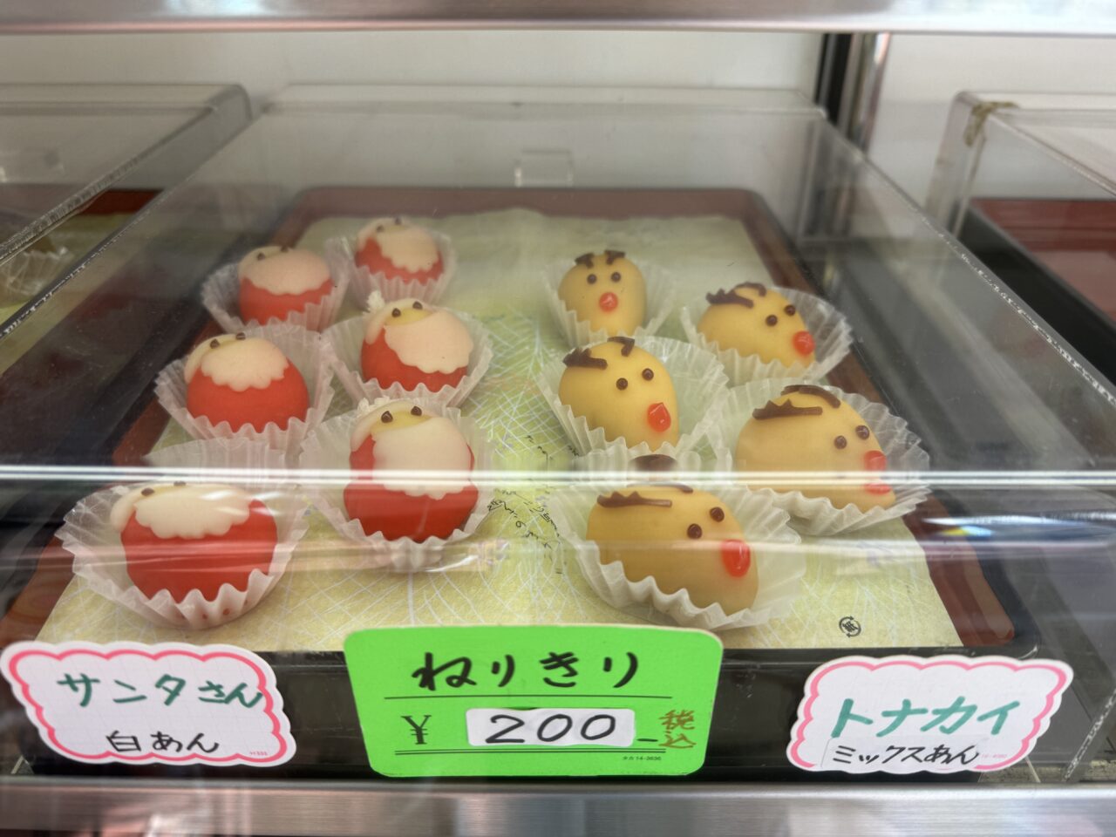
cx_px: 558
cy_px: 418
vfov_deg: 56.8
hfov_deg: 71.6
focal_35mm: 24
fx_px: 774
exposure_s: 1/150
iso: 64
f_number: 1.78
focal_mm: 6.76
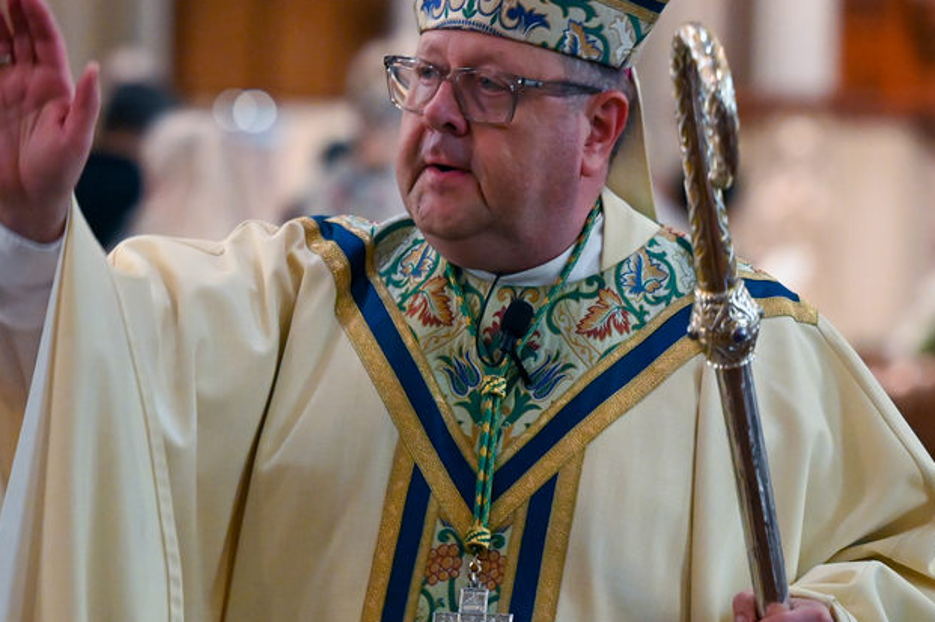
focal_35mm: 236
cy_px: 134
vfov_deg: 5.8
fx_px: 6124
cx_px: 352
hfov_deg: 8.7
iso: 5600
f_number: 2.8
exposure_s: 1/125
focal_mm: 115
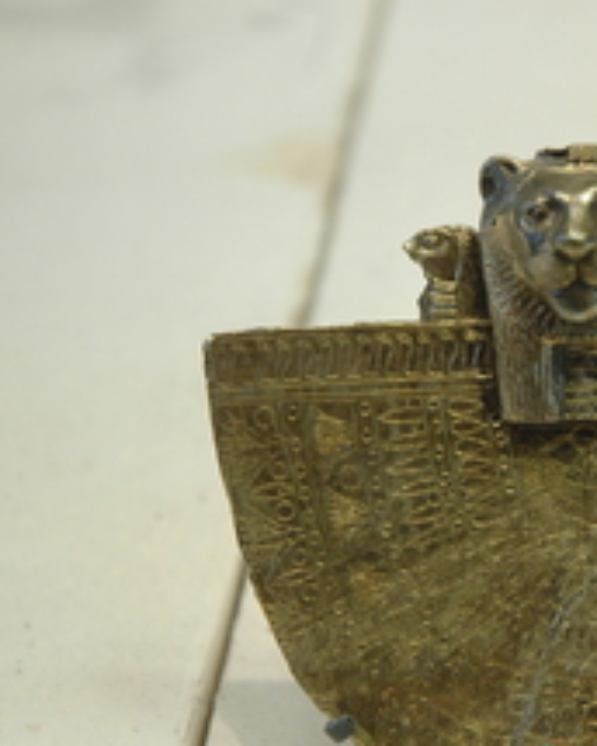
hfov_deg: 9.7
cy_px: 479
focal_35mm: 158
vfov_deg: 12.2
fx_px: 3489
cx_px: 580
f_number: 4.5
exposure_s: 1/45
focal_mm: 55
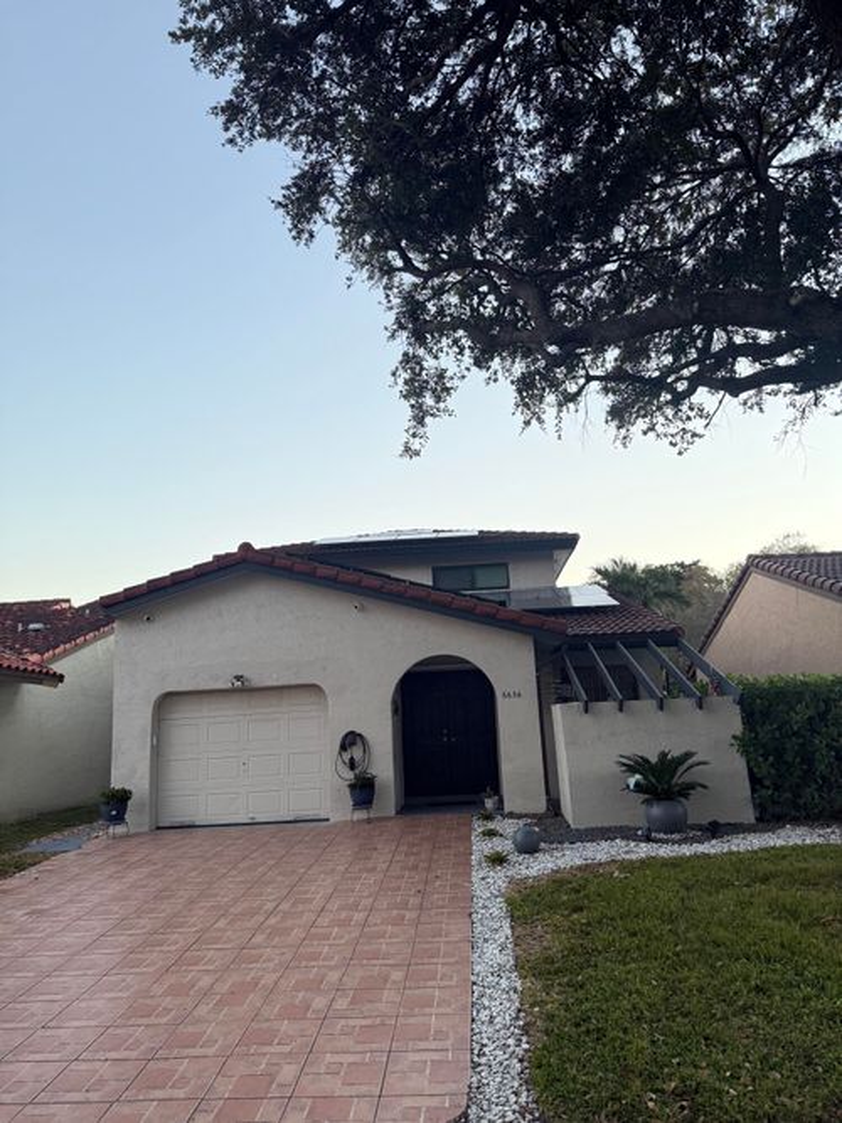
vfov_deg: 71.6
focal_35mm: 24
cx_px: 421
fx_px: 779
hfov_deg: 56.8
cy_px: 562
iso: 200
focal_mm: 6.76
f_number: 1.78
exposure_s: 1/113
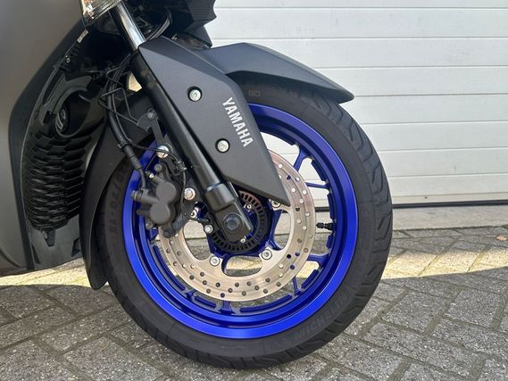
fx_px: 396
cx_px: 243
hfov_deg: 65.3
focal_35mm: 27
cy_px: 197
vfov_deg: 51.4
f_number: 1.78
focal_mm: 6.86
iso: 80
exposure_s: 1/816
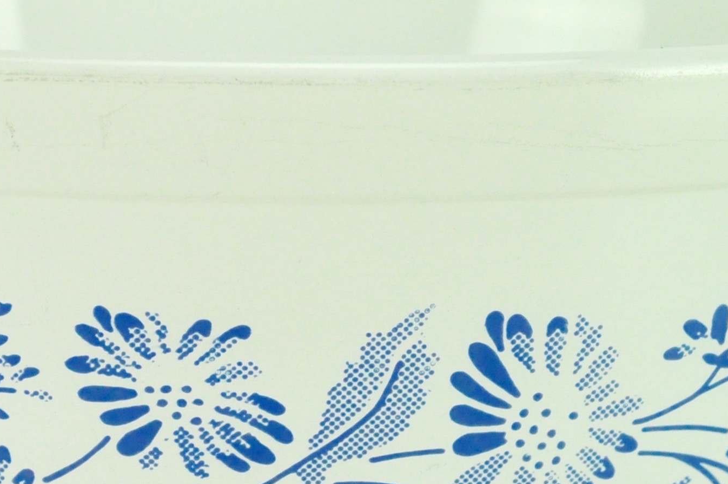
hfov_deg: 11.9
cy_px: 286
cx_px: 227
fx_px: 3474
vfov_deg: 8.0
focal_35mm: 172
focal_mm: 36
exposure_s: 1/200
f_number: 8
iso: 1100
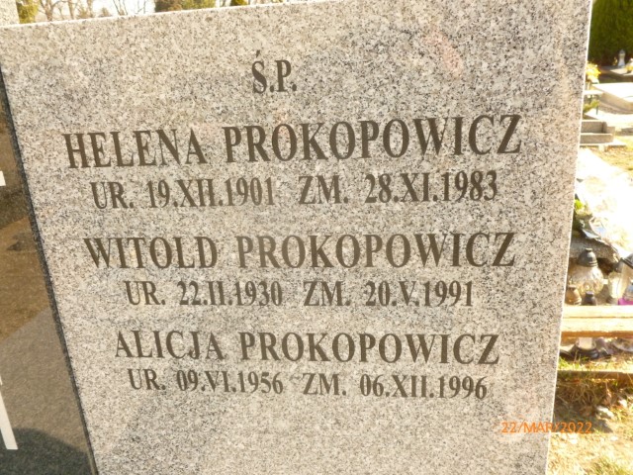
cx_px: 316
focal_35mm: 28
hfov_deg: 63.4
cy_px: 238
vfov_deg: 49.7
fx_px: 512
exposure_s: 1/320
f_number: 3.3
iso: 200
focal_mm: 5
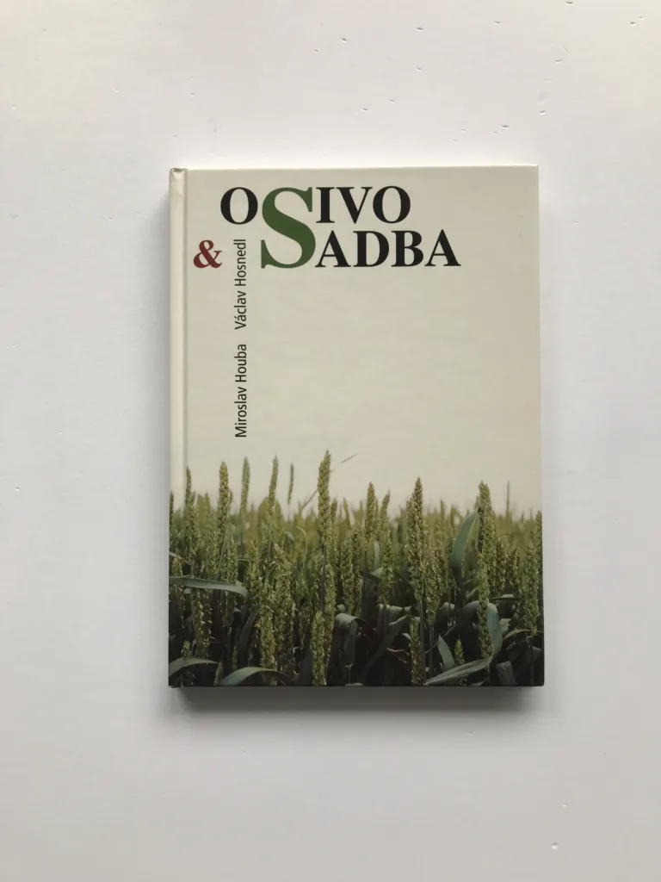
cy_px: 441
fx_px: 713
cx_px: 330
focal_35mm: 28
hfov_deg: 49.7
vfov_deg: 63.4
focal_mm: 3.99
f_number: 1.8
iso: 40
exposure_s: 1/100
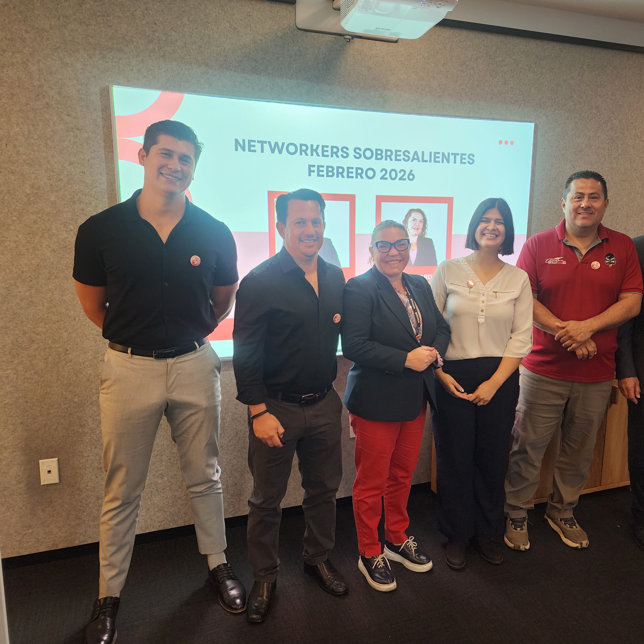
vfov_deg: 57.3
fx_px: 589
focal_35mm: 28
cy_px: 318
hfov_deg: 57.0
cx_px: 374
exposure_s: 1/40
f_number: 1.8
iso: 500
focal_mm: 6.4
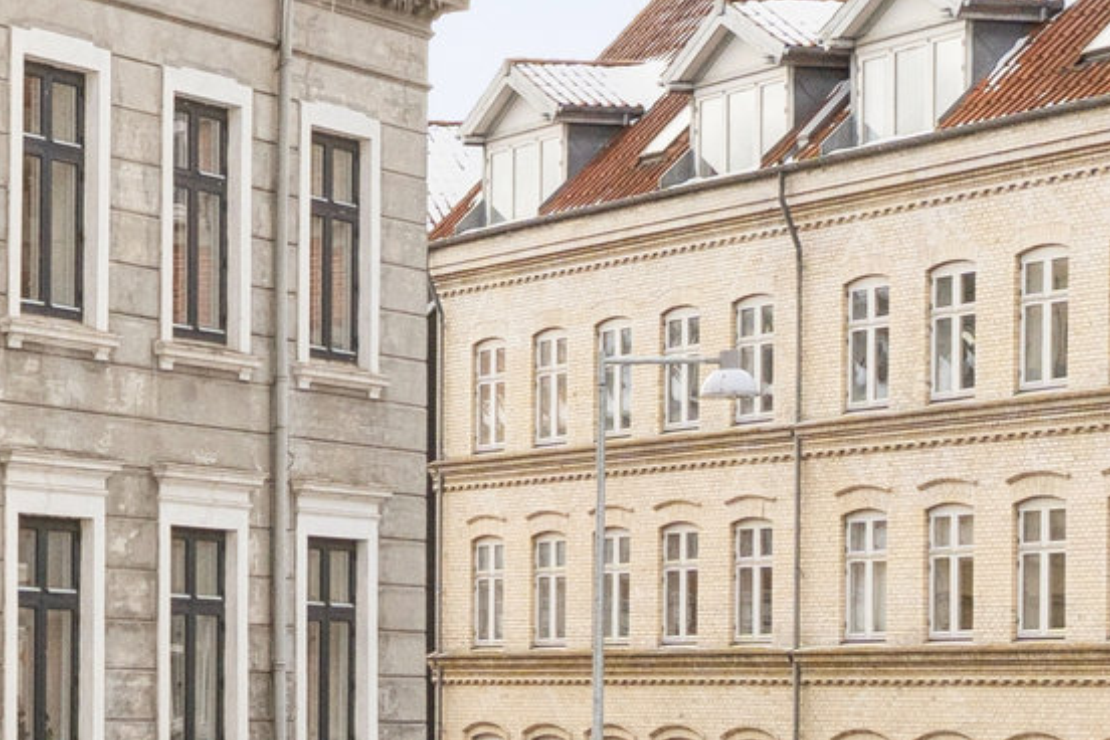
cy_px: 593
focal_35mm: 125
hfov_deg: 13.8
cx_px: -1138
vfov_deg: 10.9
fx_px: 3854
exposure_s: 1/320
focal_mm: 23
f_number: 10
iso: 800
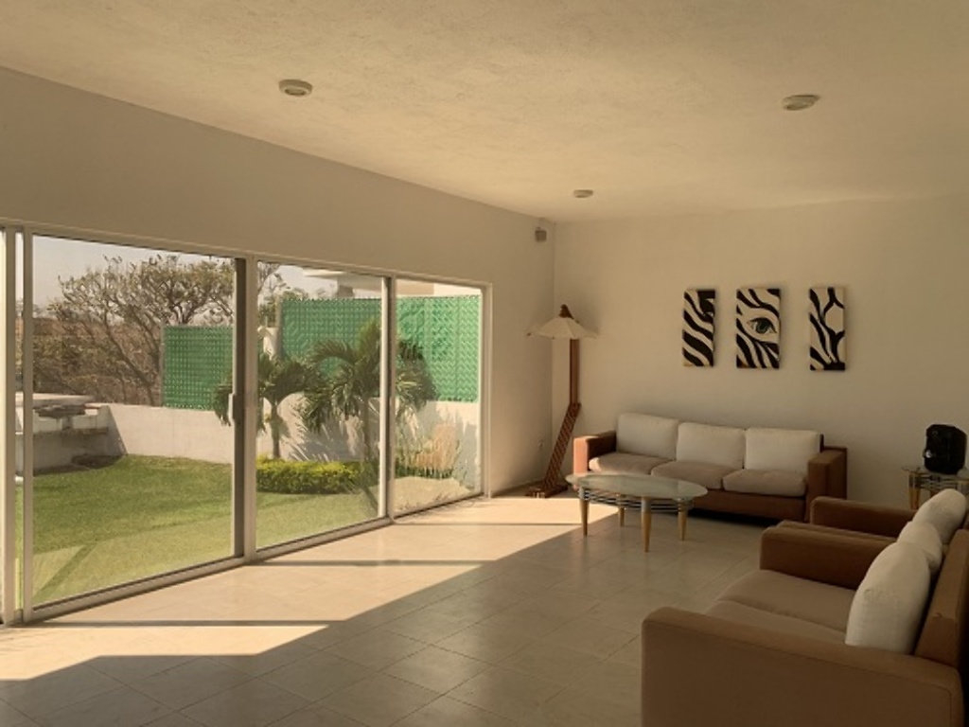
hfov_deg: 67.3
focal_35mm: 26
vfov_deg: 53.1
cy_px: 364
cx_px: 484
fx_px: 728
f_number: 1.8
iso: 25
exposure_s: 1/520
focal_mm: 4.25
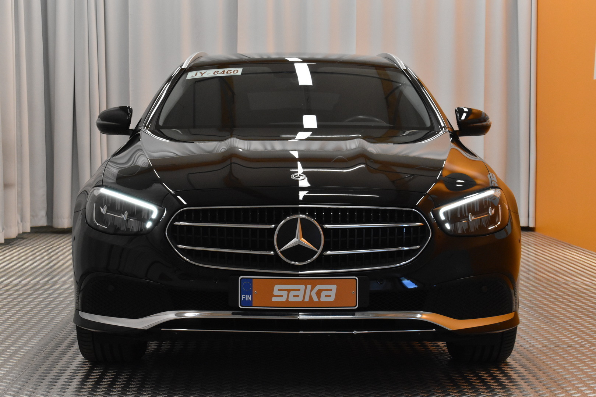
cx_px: 298
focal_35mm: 72
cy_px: 198
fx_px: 1192
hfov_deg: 28.1
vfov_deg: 18.9
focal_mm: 48
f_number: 10
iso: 3200
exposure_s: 1/160
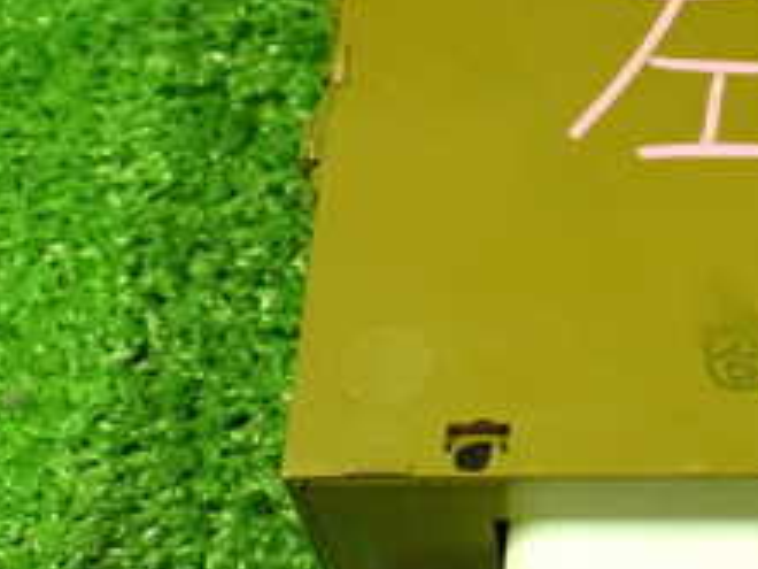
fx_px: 1796
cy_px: 186
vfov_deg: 17.9
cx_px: 686
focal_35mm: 82
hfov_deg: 23.2
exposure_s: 1/30
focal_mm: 5.4
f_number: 2.3
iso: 1250
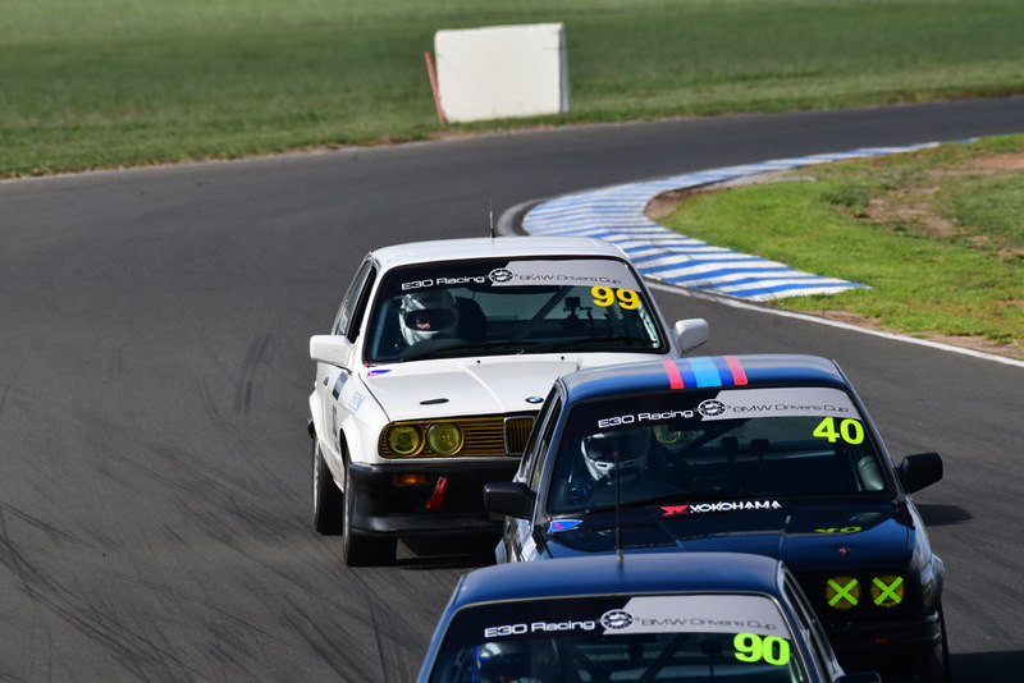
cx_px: 512
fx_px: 21340
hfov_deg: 2.7
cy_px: 342
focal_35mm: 750
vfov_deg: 1.8
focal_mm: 500
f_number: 11
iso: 400
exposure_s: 1/640
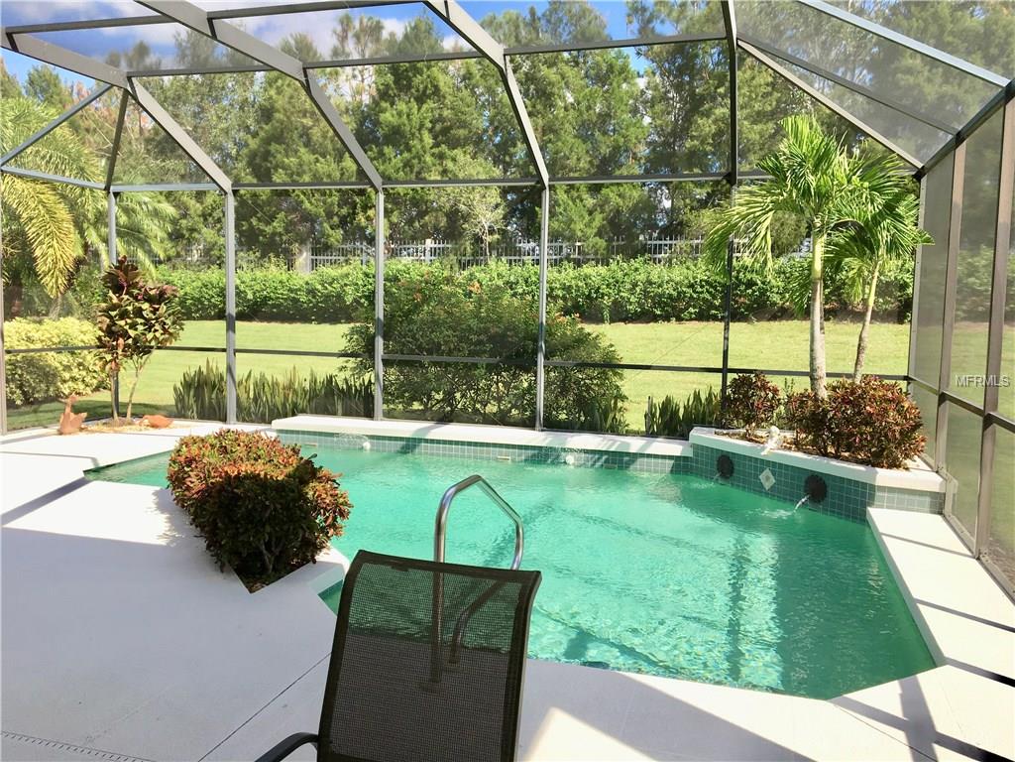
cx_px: 508
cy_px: 381
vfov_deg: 48.2
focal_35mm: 29
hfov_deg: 61.7
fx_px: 850
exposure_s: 1/777
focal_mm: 4.15
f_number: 2.2
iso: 25
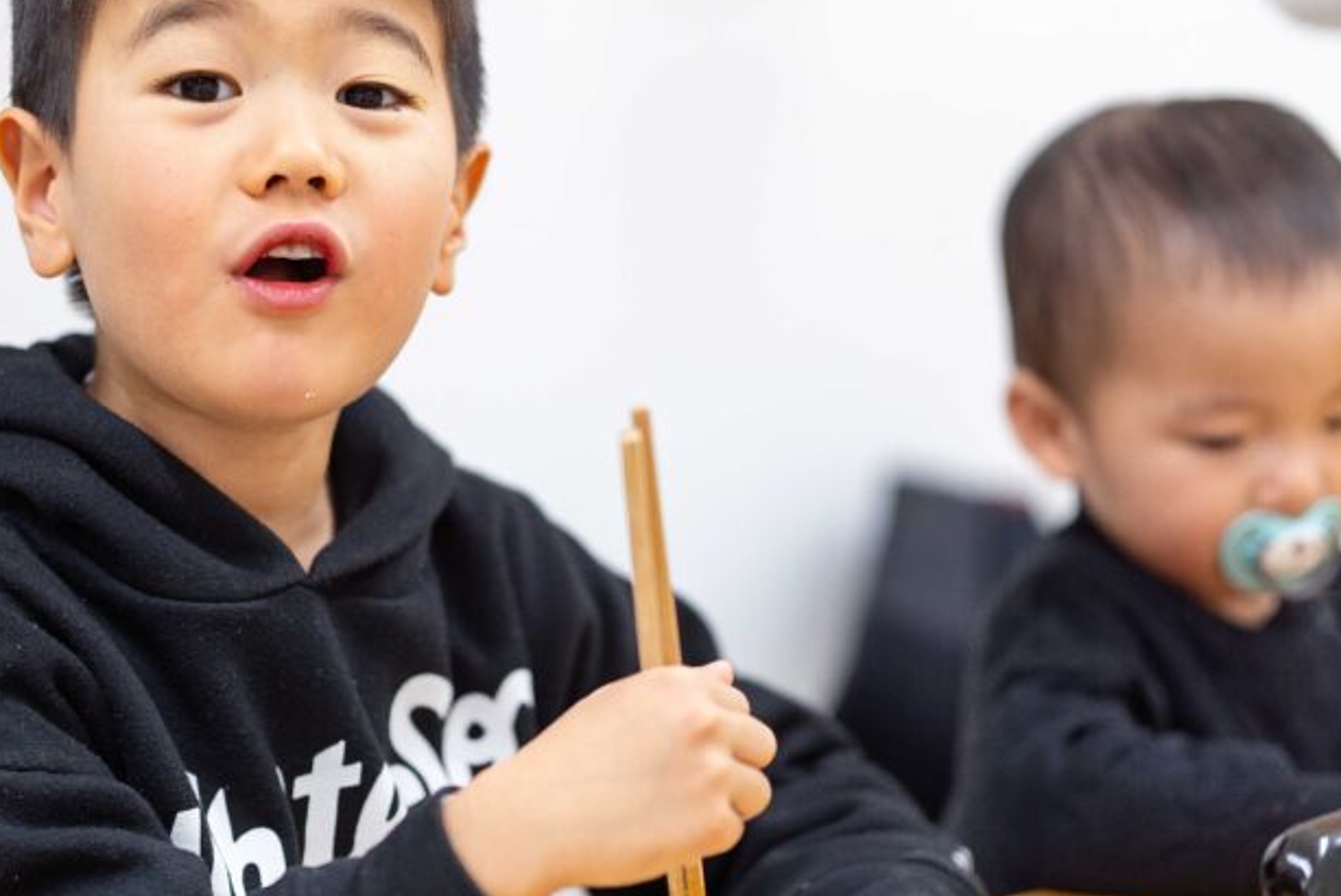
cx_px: 548
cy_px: 494
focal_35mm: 105
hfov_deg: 19.4
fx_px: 3913
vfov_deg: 13.1
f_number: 1.4
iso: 320
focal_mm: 56
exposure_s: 1/400
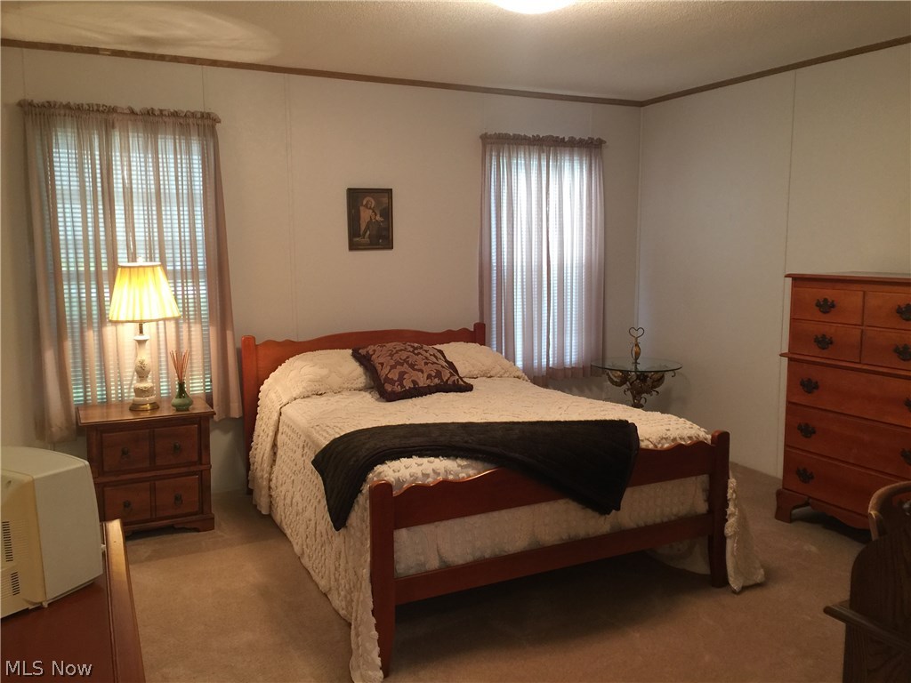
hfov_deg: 61.7
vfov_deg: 48.2
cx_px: 456
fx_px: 763
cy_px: 342
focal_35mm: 29
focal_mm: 4.15
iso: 64
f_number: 2.2
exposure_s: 1/15
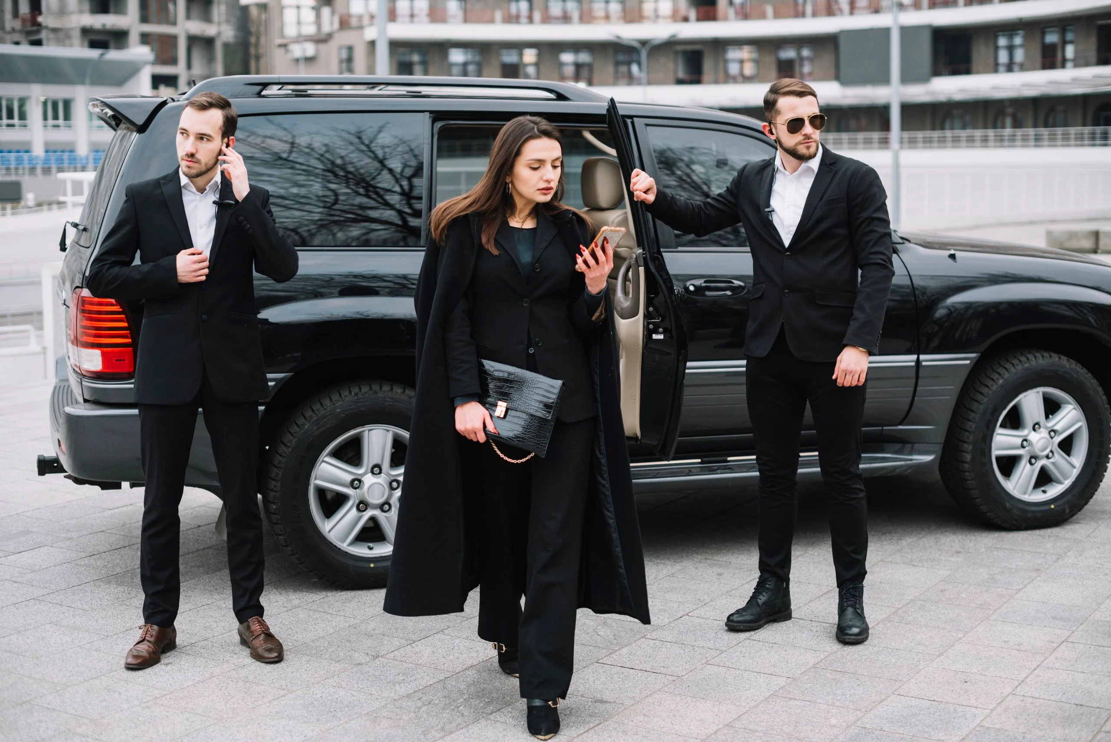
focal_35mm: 50
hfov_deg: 39.6
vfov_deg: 27.0
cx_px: 556
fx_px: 1544
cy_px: 371
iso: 500
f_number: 2.5
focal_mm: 50
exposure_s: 1/160
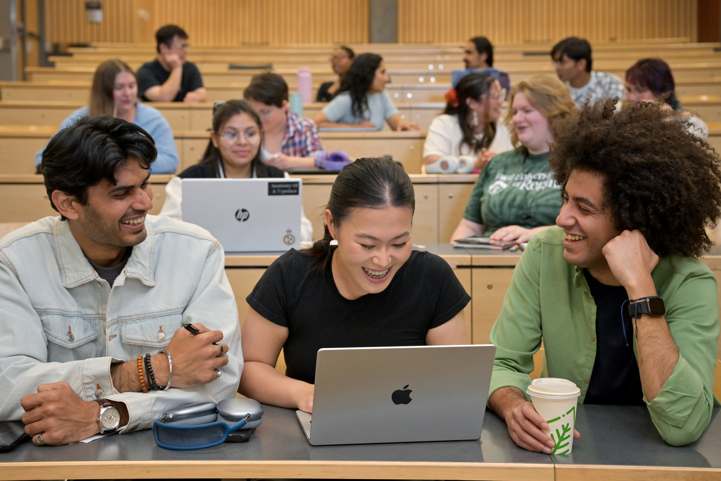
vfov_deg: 25.1
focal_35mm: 54
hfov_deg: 36.9
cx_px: 360
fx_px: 1081
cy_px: 240
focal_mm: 54
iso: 1600
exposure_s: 1/125
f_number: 5
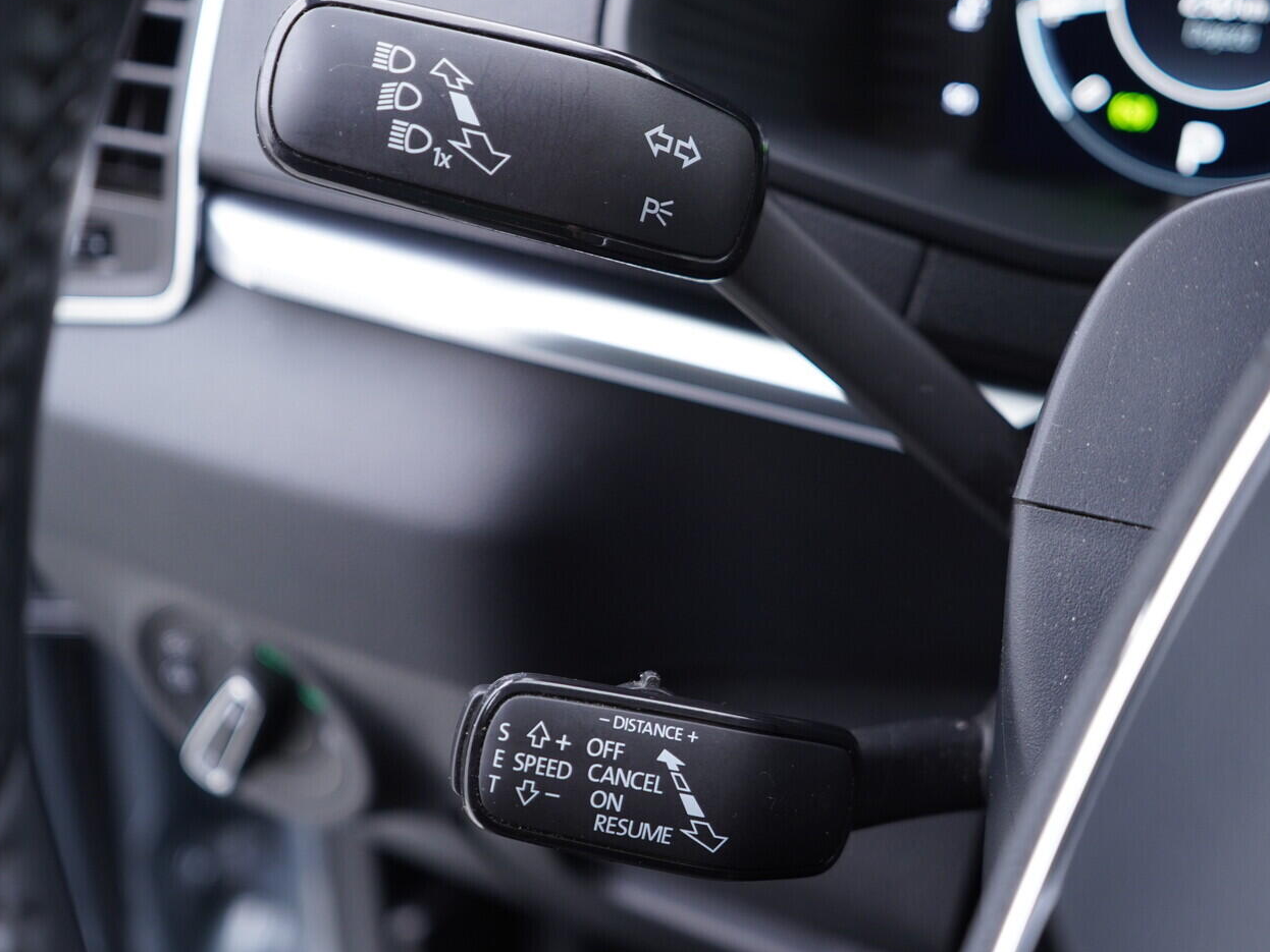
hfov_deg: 46.8
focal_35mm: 40
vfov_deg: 36.0
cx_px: 675
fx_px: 1468
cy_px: 473
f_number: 2.8
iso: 320
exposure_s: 1/40
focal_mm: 24
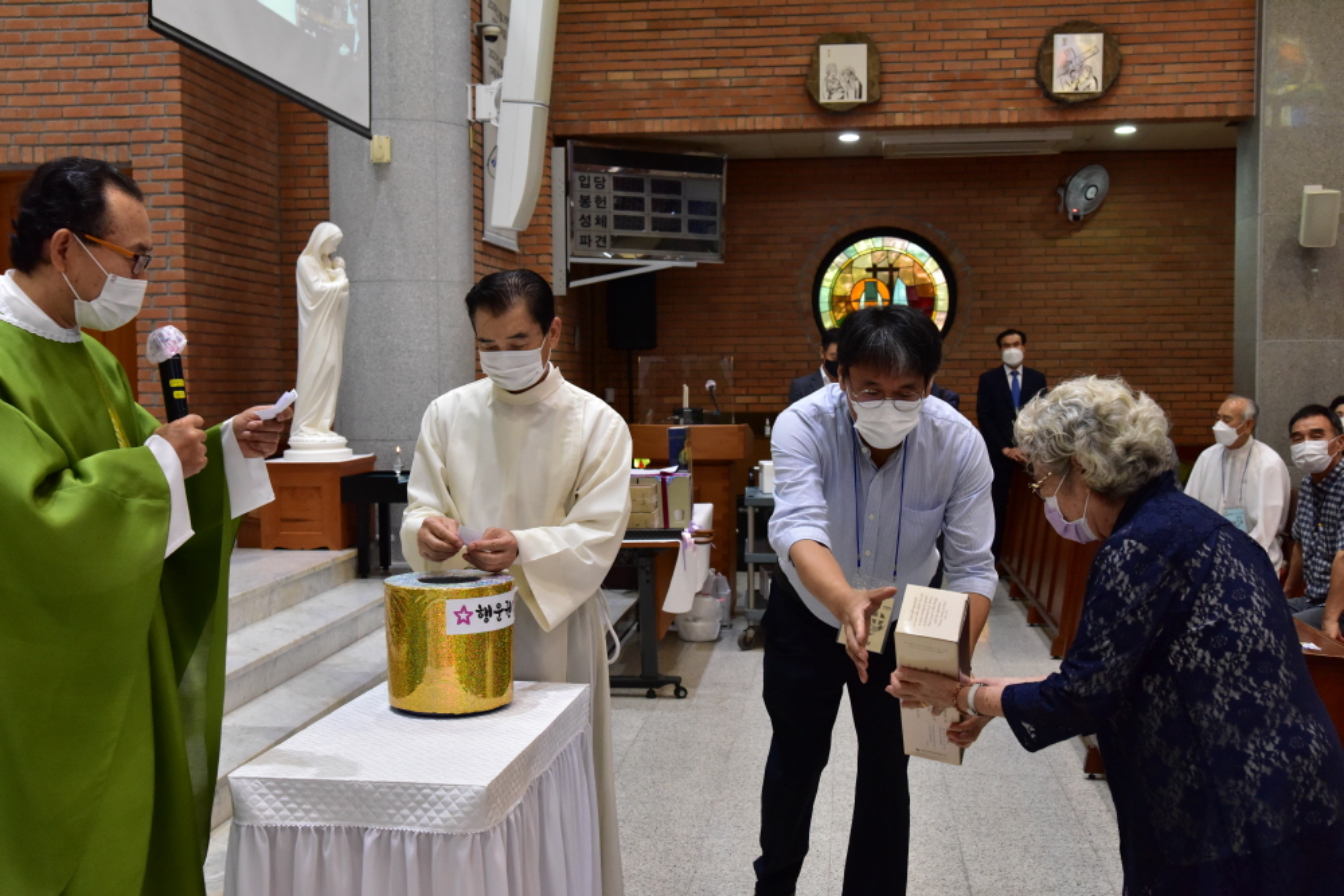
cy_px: 448
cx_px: 672
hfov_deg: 46.4
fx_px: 1568
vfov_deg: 31.9
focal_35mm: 42
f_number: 7.1
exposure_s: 1/200
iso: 3200
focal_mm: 42
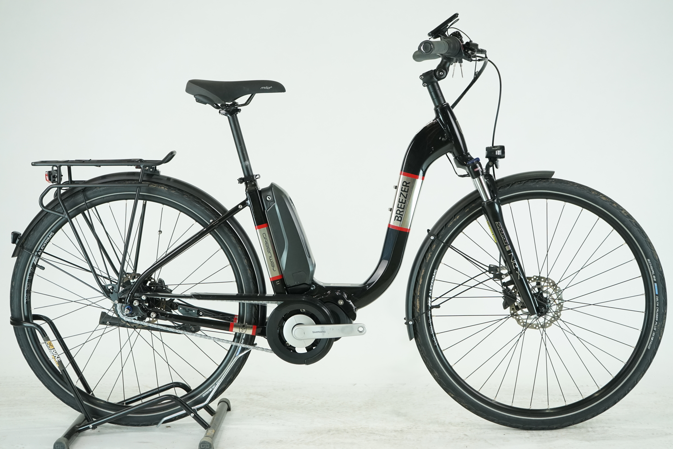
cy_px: 224
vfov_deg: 23.4
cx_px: 336
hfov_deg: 34.5
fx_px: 1084
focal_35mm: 58
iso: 1600
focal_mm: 58
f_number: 5.6
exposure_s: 1/200
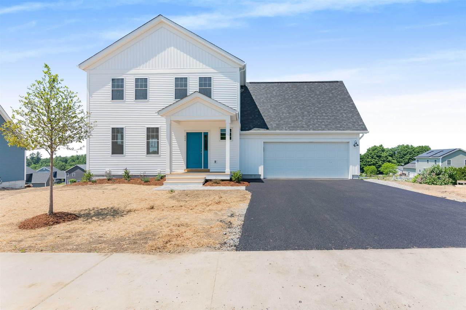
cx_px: 233
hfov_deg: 86.9
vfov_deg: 64.5
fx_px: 246
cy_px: 155
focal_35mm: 19
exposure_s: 1/640
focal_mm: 13
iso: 160
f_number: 7.1
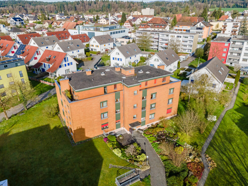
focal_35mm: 24
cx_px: 124
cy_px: 93
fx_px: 172
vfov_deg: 56.8
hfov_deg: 71.6
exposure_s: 1/640
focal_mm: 4.5
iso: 100
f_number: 2.8
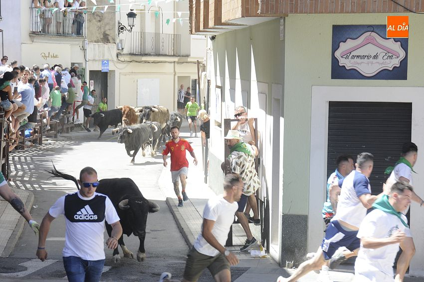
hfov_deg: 17.5
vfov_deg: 11.7
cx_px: 212
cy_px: 141
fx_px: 1377
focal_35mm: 117
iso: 400
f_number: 6.3
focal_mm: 78
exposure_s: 1/320
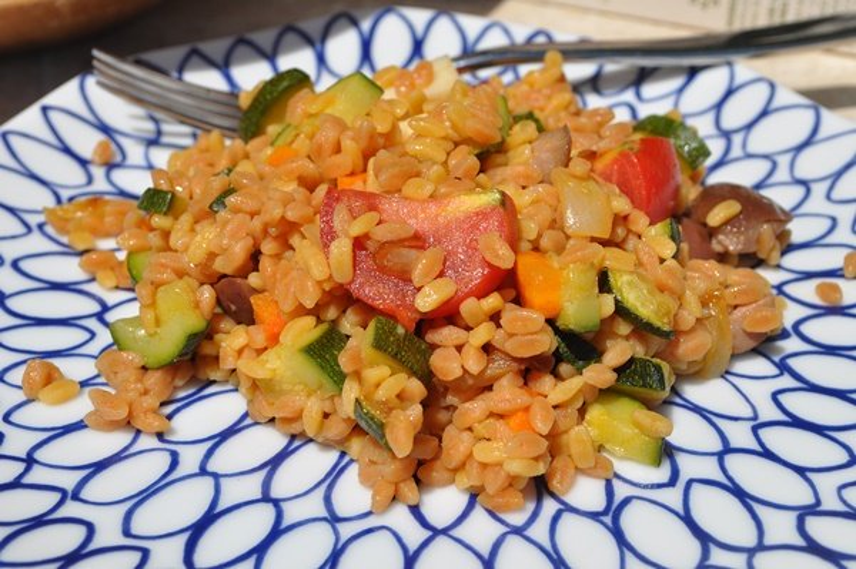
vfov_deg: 22.6
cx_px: 428
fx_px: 1425
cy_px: 284
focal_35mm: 60
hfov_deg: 33.4
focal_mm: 40
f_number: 11
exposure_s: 1/500
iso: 200
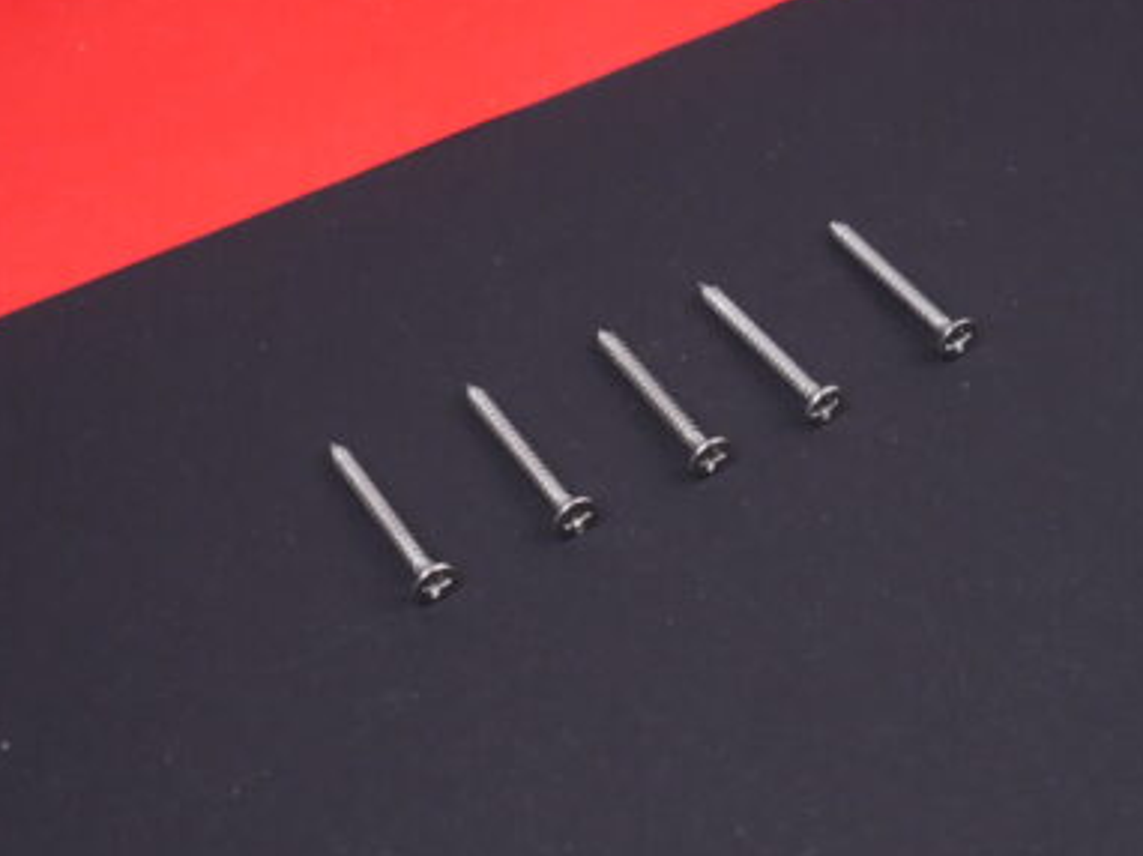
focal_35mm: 110
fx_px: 3630
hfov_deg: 17.9
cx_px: 616
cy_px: 492
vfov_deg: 13.4
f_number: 7.1
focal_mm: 42
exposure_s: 1/30
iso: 1000
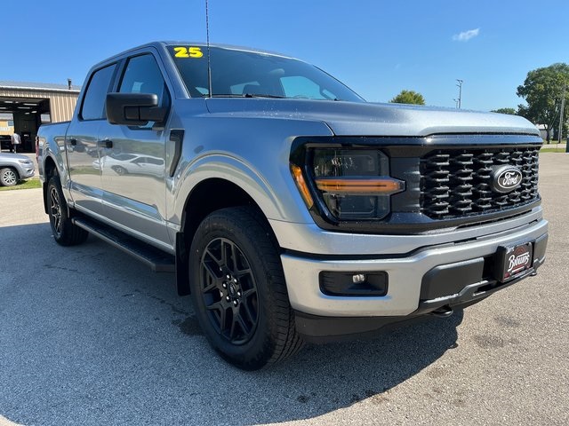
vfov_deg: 53.1
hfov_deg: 67.3
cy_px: 213
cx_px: 284
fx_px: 427
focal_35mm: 26
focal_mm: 5.1
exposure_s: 1/1458
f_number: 1.6
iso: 50
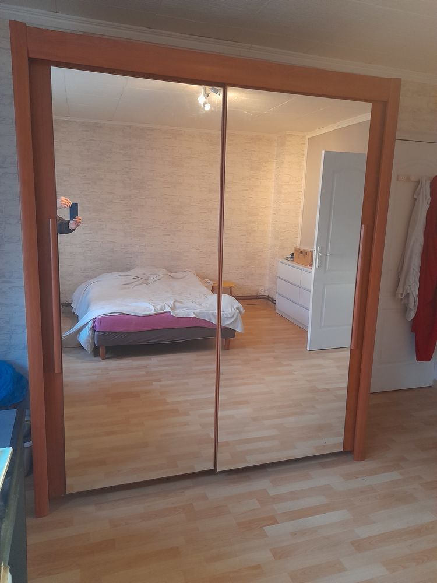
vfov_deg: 69.4
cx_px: 218
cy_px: 292
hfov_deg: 54.9
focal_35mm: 25
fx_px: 421
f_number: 2
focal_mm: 4.6
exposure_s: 1/24
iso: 400
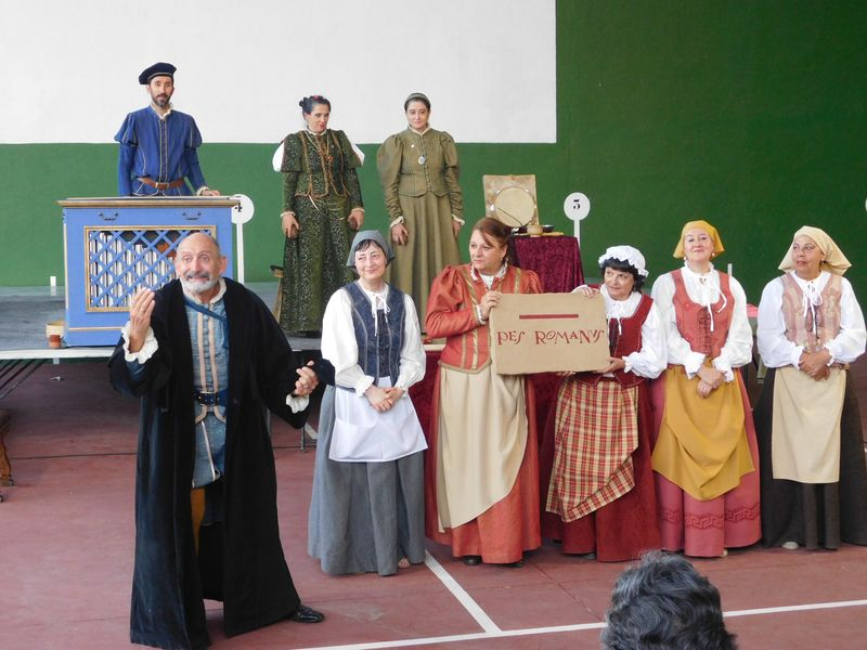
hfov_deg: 32.7
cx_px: 434
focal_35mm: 59
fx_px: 1478
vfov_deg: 24.8
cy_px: 325
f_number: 4
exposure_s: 1/30
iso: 320
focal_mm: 10.4
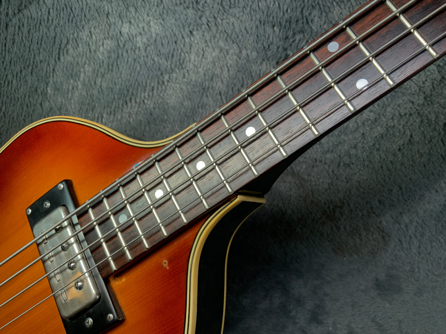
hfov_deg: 61.7
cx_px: 223
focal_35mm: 29
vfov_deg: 48.2
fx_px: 374
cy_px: 167
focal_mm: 3
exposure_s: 1/122
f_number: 1.8
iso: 25
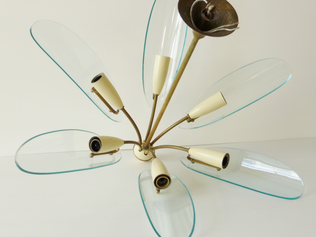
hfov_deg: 43.9
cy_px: 118
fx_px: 393
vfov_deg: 33.6
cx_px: 158
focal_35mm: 43
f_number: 3.9
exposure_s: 1/60
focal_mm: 7.4
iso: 160
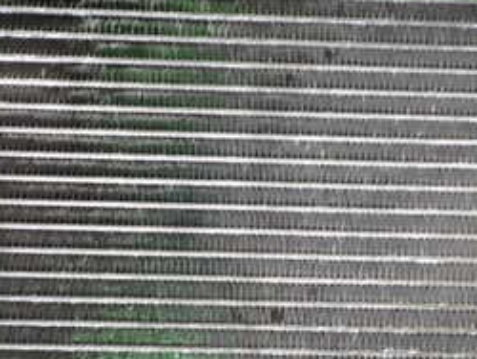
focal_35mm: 72
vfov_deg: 20.5
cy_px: 212
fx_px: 993
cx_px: 218
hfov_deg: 27.0
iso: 320
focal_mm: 5.4
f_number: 2.3
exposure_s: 1/30
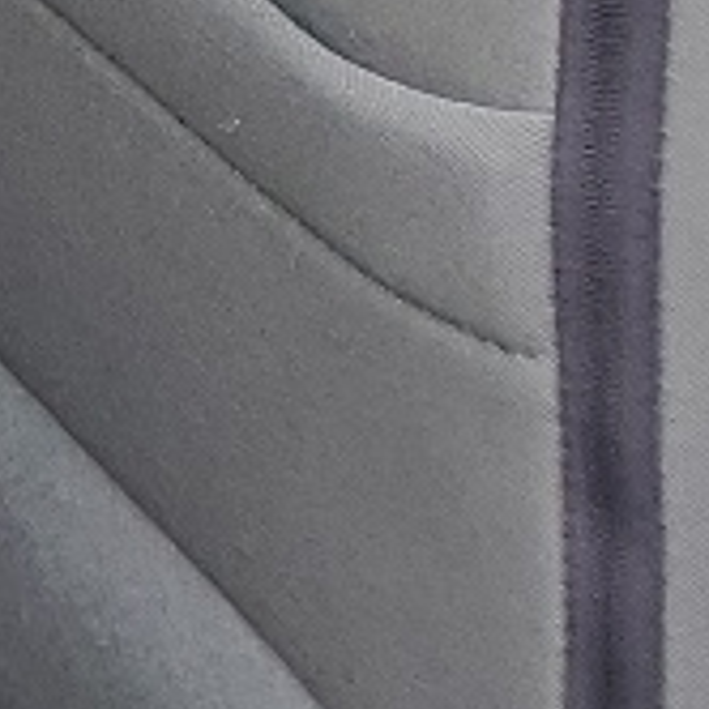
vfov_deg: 7.5
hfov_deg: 6.3
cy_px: -867
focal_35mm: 222
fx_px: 5144
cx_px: -2264
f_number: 1.5
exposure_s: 1/244
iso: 50
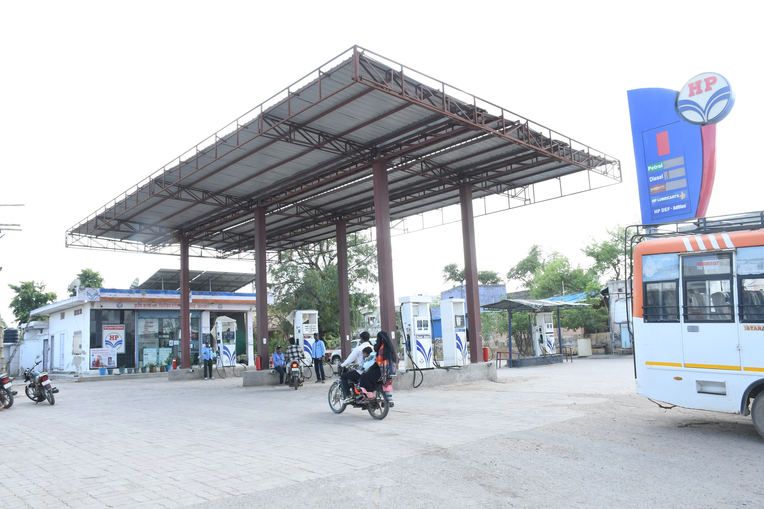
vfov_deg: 47.9
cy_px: 254
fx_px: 573
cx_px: 382
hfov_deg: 67.4
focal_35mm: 27
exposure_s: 1/125
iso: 400
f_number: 9
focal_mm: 18
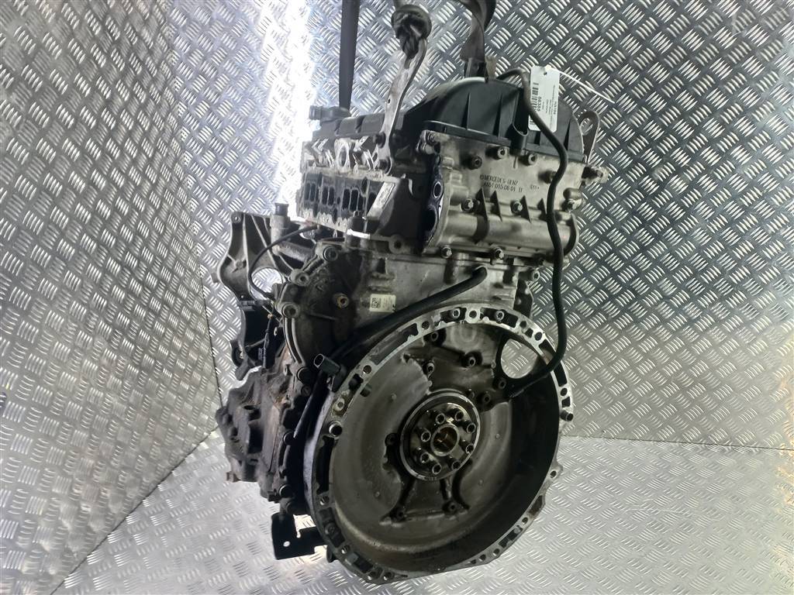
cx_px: 397
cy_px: 298
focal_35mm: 25
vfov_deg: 54.9
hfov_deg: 69.4
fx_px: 573
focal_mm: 4.6
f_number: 1.8
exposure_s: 1/50
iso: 125
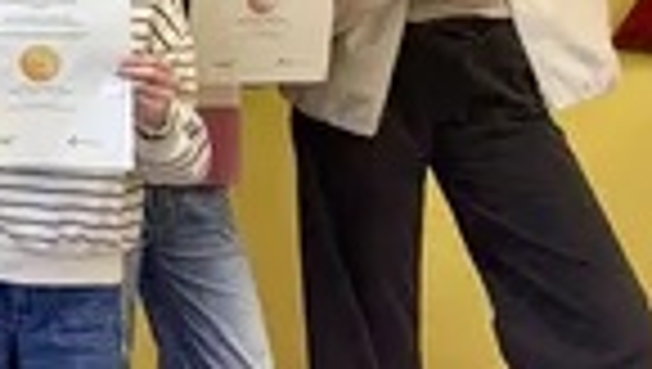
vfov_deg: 10.9
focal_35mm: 108
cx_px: -625
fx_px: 1870
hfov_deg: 15.8
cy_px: -148
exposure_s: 1/100
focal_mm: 6.76
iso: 160
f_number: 1.78
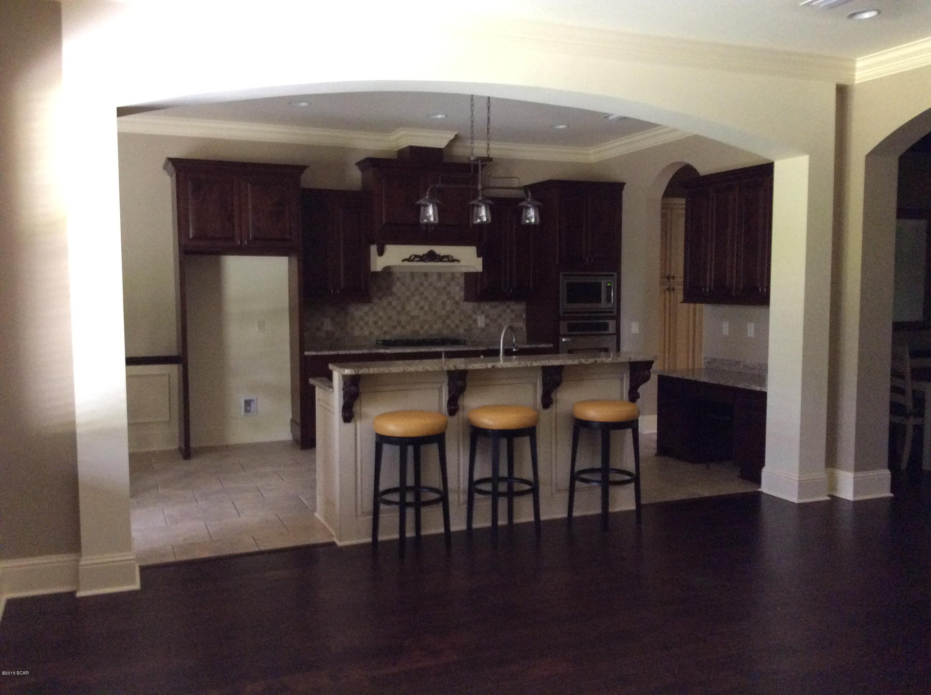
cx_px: 466
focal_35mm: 32
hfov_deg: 56.9
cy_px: 348
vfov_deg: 44.1
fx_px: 859
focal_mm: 3.3
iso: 250
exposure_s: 1/15
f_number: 2.4
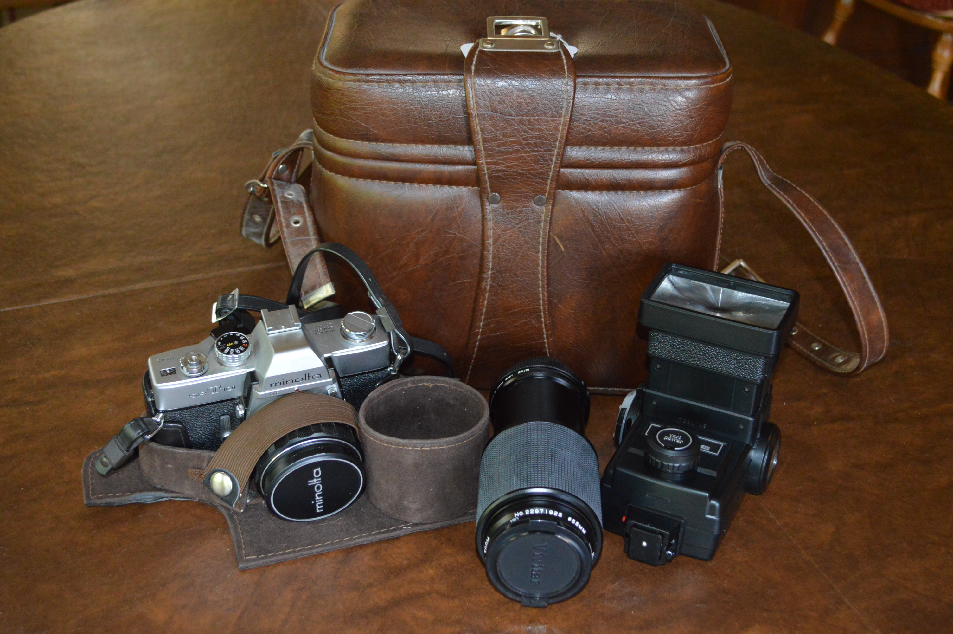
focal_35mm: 48
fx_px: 1270
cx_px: 476
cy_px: 317
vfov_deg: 28.0
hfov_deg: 41.1
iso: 2800
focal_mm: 32
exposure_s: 1/60
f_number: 4.8
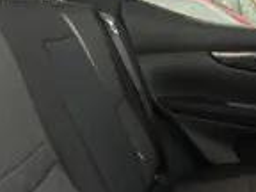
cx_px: 261
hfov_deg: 29.8
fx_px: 444
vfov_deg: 23.4
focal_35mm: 60
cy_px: 192
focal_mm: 6.76
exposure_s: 1/60
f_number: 1.78
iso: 500
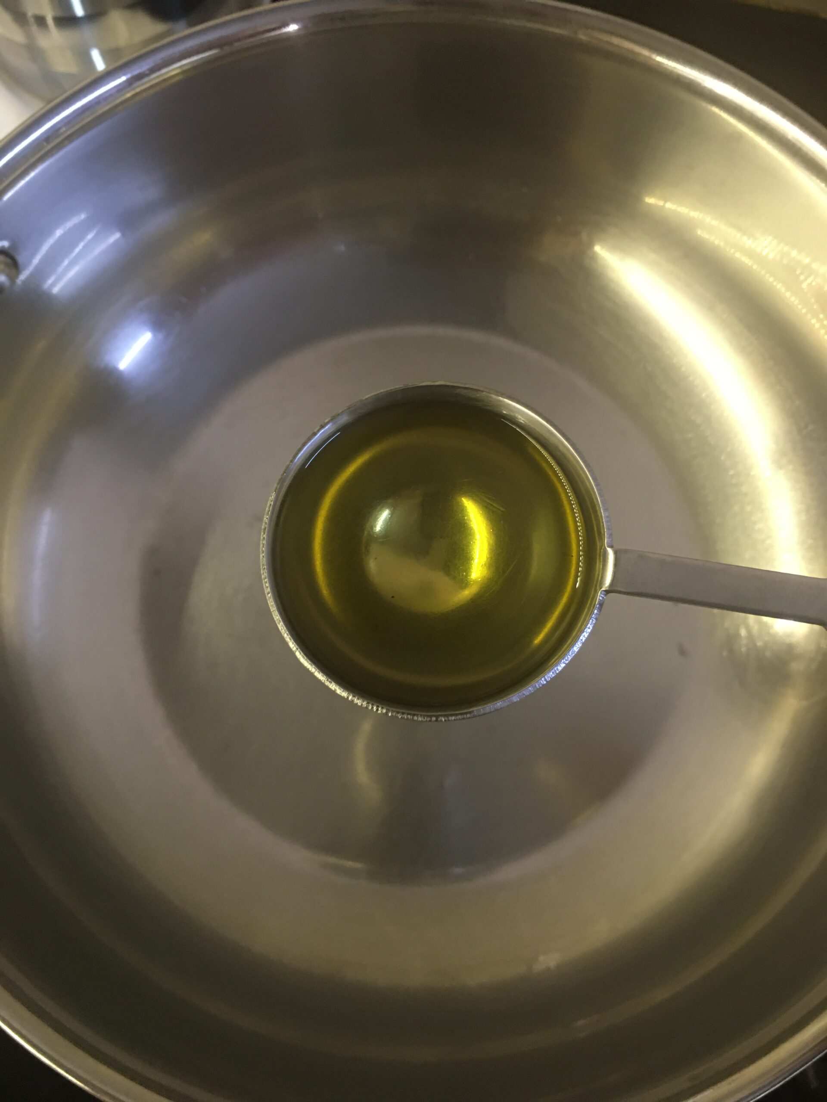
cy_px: 551
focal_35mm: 29
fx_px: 924
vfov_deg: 61.7
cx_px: 414
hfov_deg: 48.2
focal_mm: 4.15
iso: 100
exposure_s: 1/10
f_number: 2.2
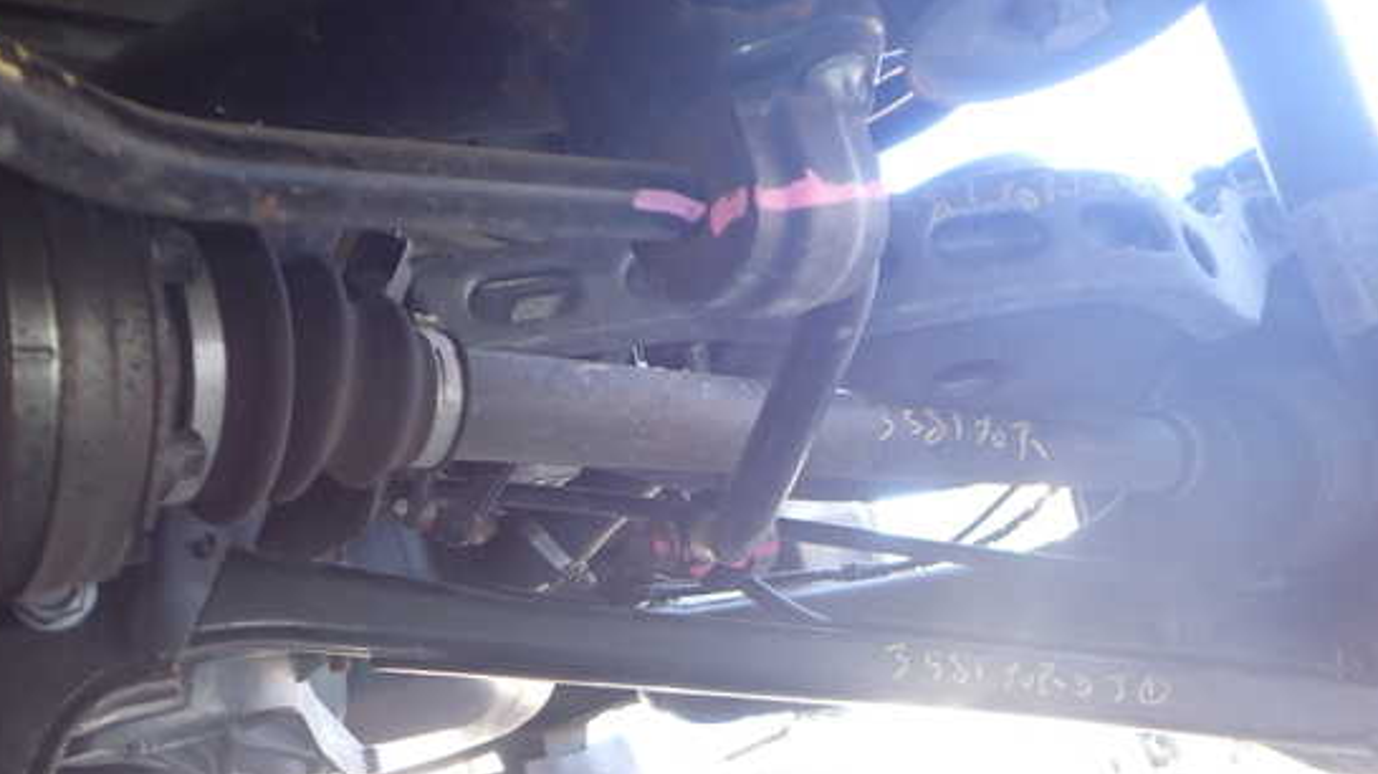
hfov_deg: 55.3
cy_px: 362
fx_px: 1315
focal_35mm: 36
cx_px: 721
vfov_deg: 32.8
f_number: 2.3
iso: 200
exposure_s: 1/30
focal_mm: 5.4
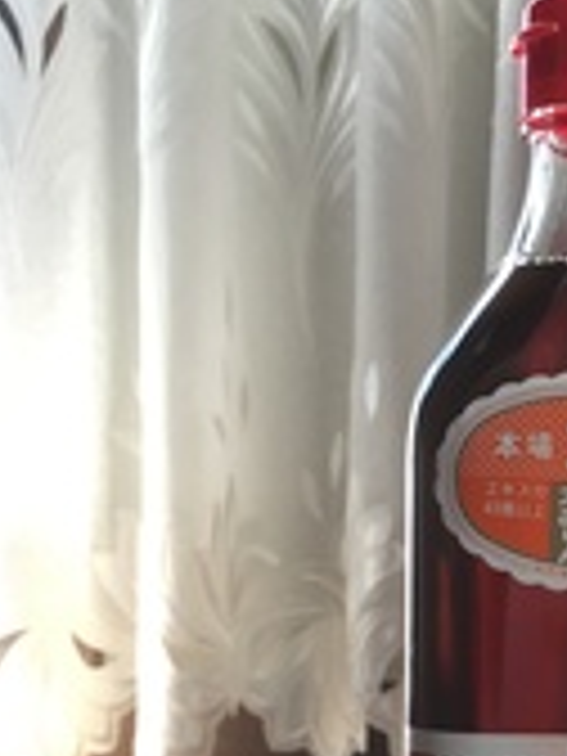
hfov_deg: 22.5
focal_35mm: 62
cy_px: 666
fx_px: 1354
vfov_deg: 30.0
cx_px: 598
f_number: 2.2
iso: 64
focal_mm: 4.15
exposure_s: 1/30
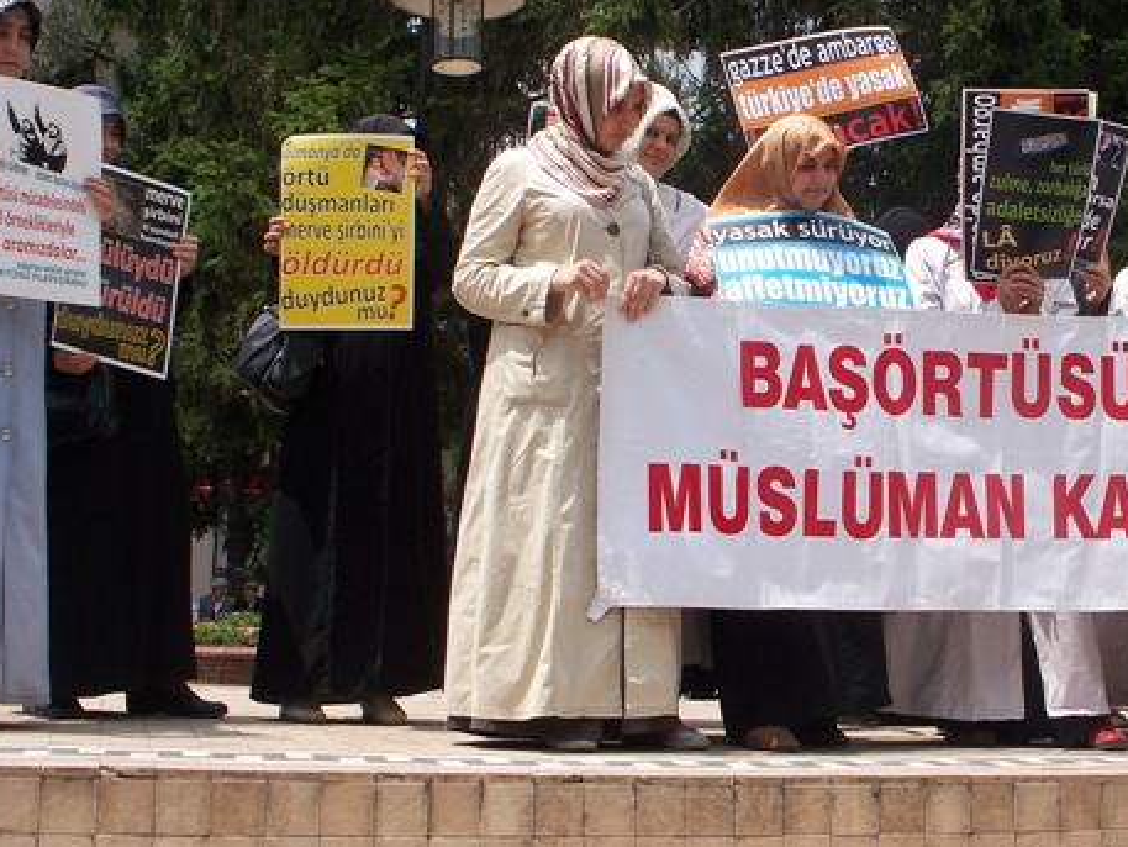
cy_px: 259
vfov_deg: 23.2
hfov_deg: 30.2
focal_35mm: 63
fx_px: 2053
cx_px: 842
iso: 64
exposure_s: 1/400
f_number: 5
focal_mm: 7.54
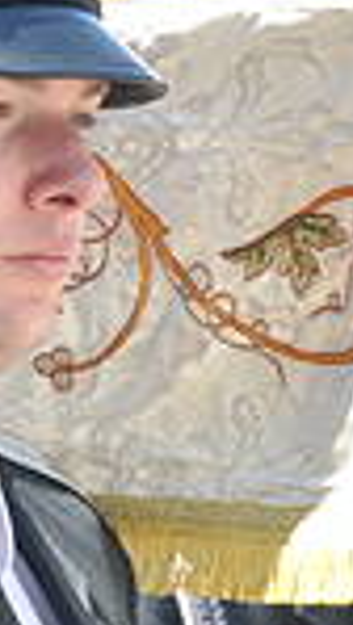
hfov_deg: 4.3
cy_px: 761
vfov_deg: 7.9
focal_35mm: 269
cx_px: -908
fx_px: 4469
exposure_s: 1/250
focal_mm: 30
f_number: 8
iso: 400
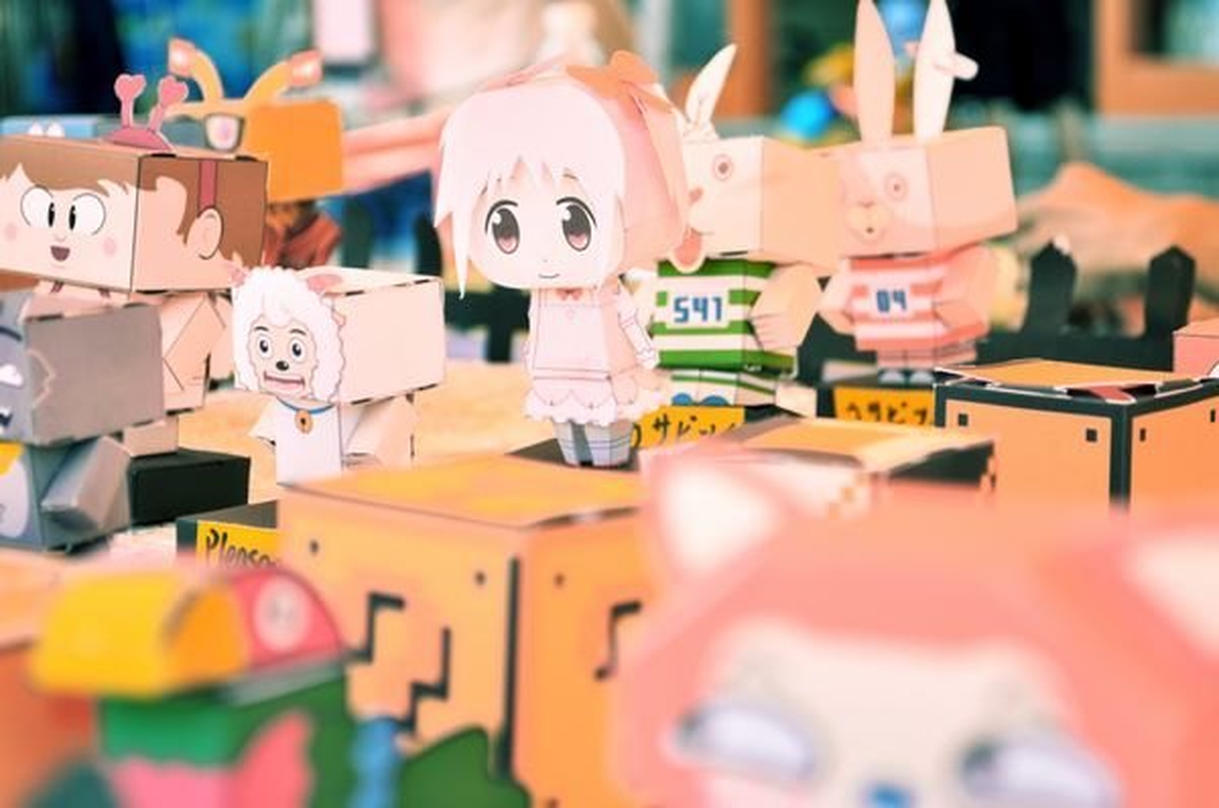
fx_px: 2789
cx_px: 610
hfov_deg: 24.7
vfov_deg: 16.5
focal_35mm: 82
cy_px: 404
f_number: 5.6
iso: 250
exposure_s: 1/160
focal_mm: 55
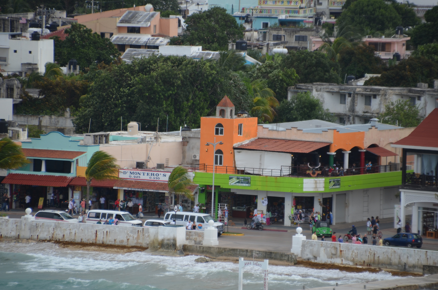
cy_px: 145
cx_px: 219
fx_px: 4917
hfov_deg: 5.1
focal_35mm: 405
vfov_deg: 3.4
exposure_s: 1/500
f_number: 6.3
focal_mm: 270
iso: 200
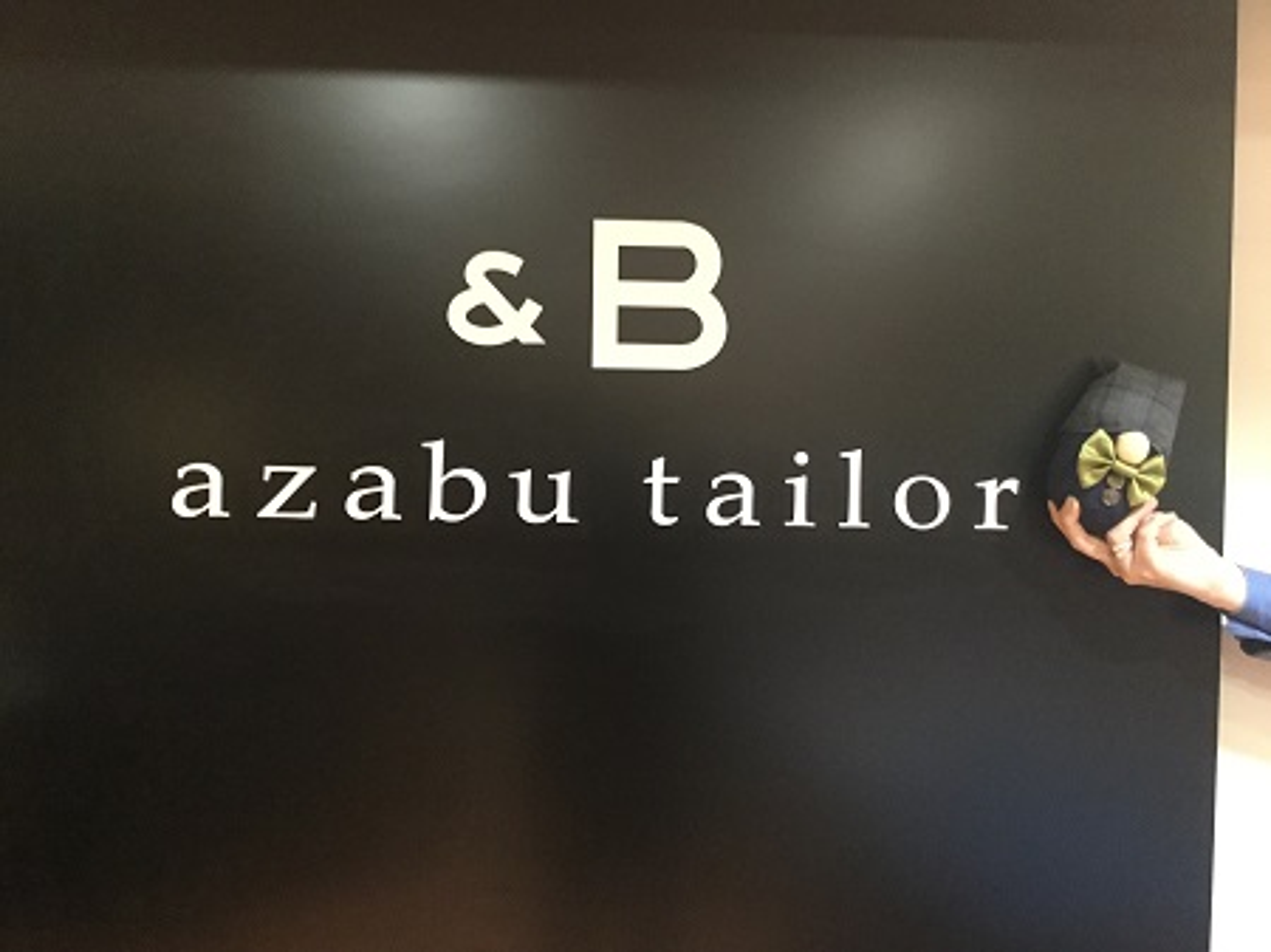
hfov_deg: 58.4
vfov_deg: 45.4
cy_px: 476
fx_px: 1138
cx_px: 636
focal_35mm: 31
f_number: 2.4
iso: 400
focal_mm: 3.3
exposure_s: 1/15
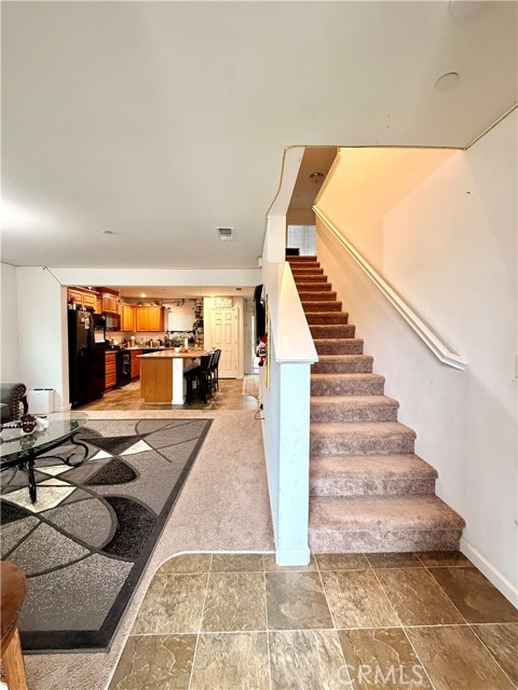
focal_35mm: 14
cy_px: 345
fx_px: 279
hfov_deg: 85.7
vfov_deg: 102.1
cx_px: 259
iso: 400
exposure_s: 1/60
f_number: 2.2
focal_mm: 2.22
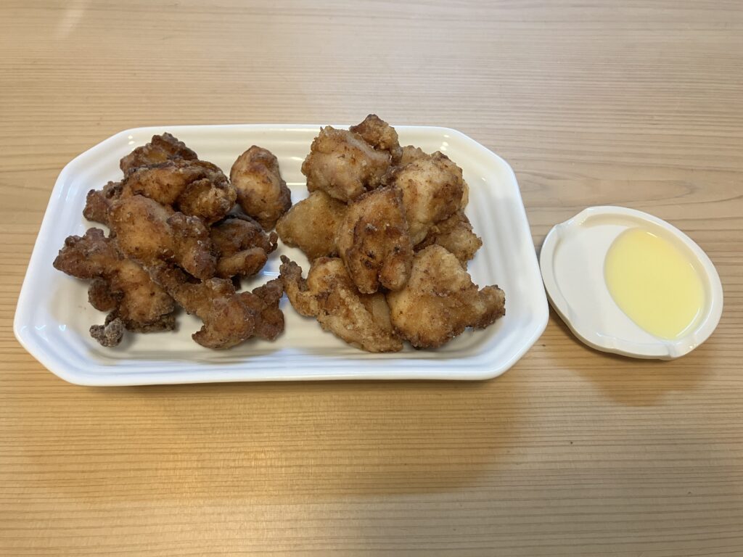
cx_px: 372
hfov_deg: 63.4
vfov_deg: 49.7
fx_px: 601
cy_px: 278
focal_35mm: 28
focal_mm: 3.99
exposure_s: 1/60
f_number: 1.8
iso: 125
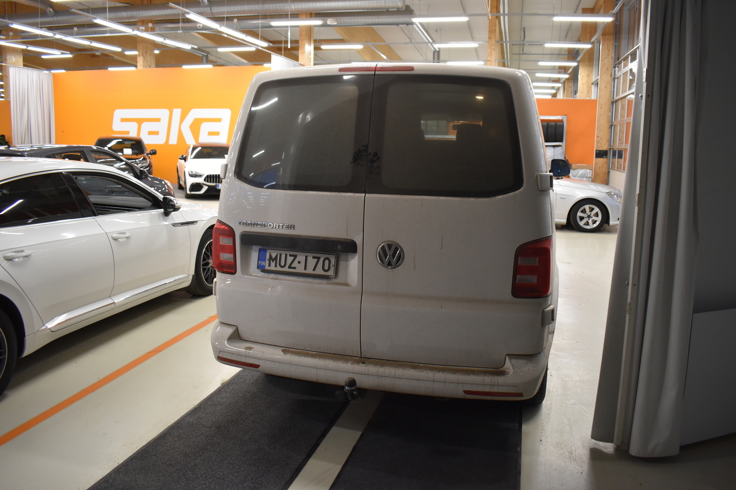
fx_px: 572
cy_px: 240
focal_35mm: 28
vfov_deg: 46.4
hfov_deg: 65.5
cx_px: 379
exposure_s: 1/60
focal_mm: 18
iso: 800
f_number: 3.5
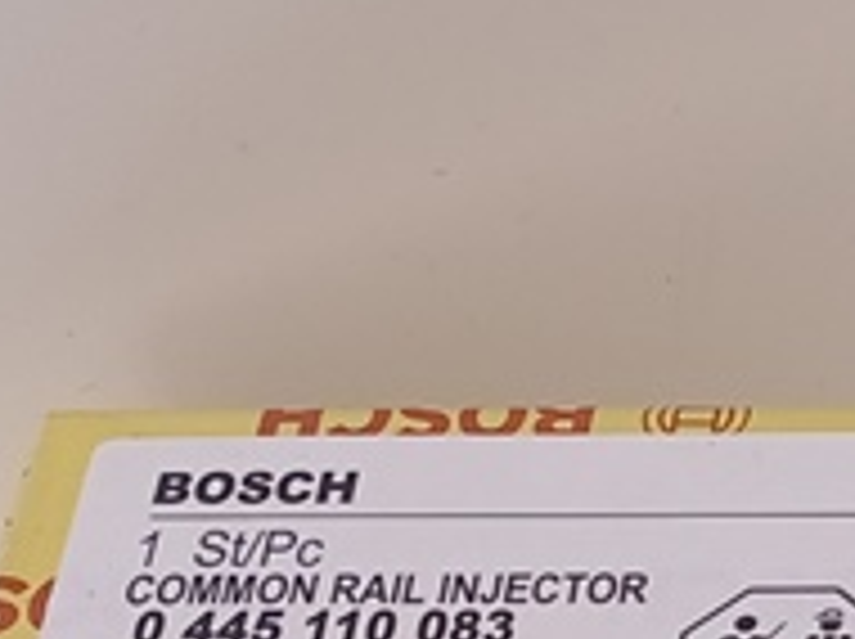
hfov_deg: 14.1
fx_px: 3059
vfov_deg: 10.1
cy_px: 1634
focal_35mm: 124
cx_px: 1544
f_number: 1.8
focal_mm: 5.06
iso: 50
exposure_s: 1/50
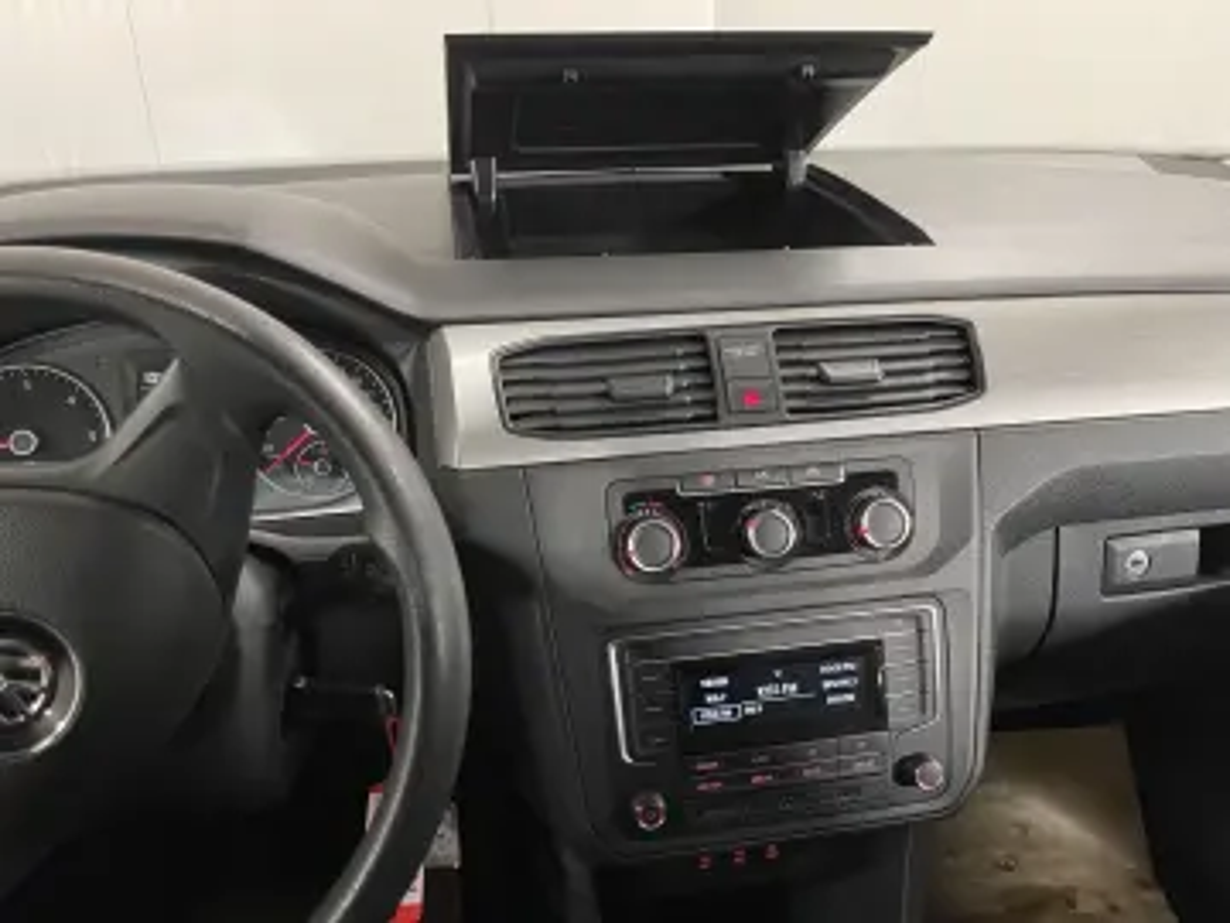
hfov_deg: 69.4
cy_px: 462
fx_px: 888
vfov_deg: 54.9
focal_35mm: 25
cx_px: 615
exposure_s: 1/50
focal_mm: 5.1
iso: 125
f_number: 1.6
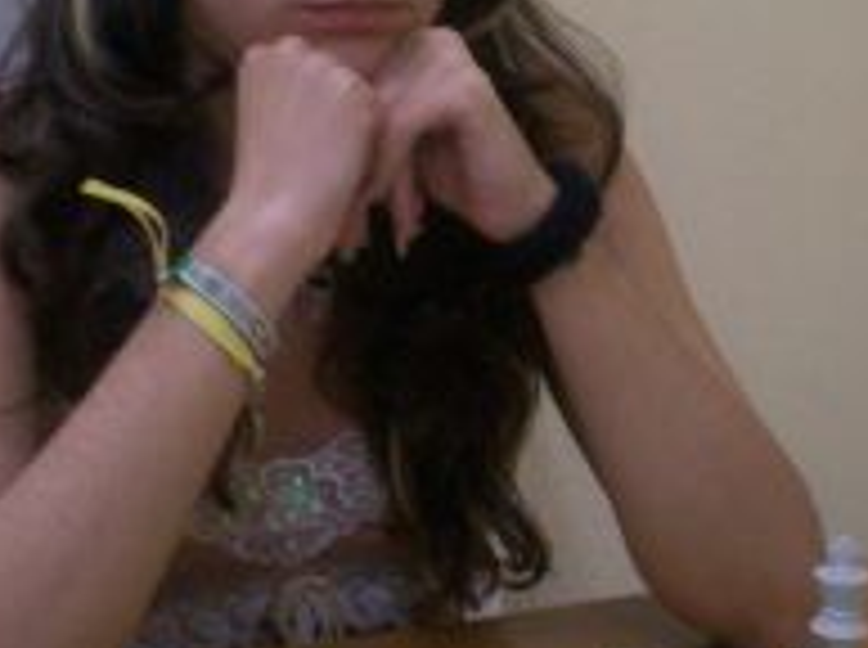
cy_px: 232
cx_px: 508
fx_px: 2152
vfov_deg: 17.1
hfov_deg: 22.8
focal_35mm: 86
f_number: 4.5
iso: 200
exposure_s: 1/8
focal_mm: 6
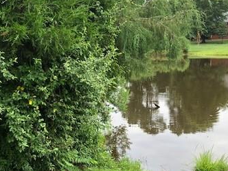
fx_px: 356
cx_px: 76
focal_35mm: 54
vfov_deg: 27.0
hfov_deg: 35.2
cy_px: 103
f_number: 1.8
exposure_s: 1/296
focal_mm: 3.99
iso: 20
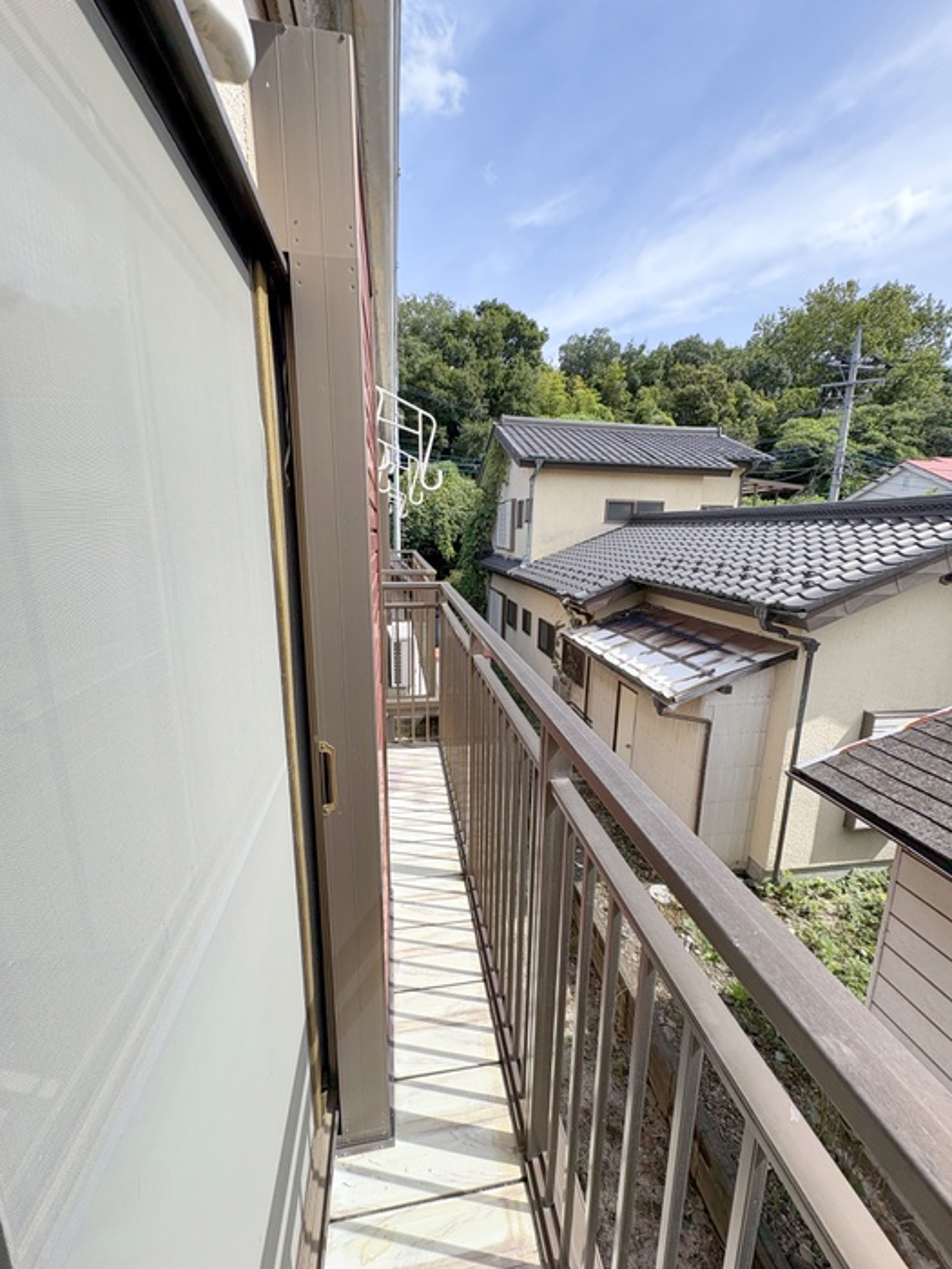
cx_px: 476
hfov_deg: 85.7
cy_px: 634
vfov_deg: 102.1
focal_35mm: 14
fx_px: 513
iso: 50
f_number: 2.2
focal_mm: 2.22
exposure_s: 1/831
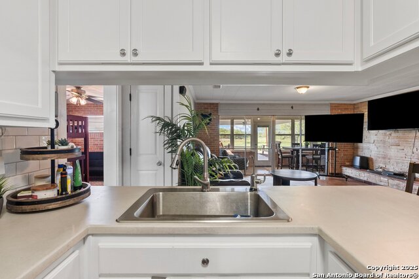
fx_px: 186
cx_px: 210
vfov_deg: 73.8
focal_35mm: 16
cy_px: 140
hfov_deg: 96.7
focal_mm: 16
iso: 640
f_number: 9
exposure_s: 1/8
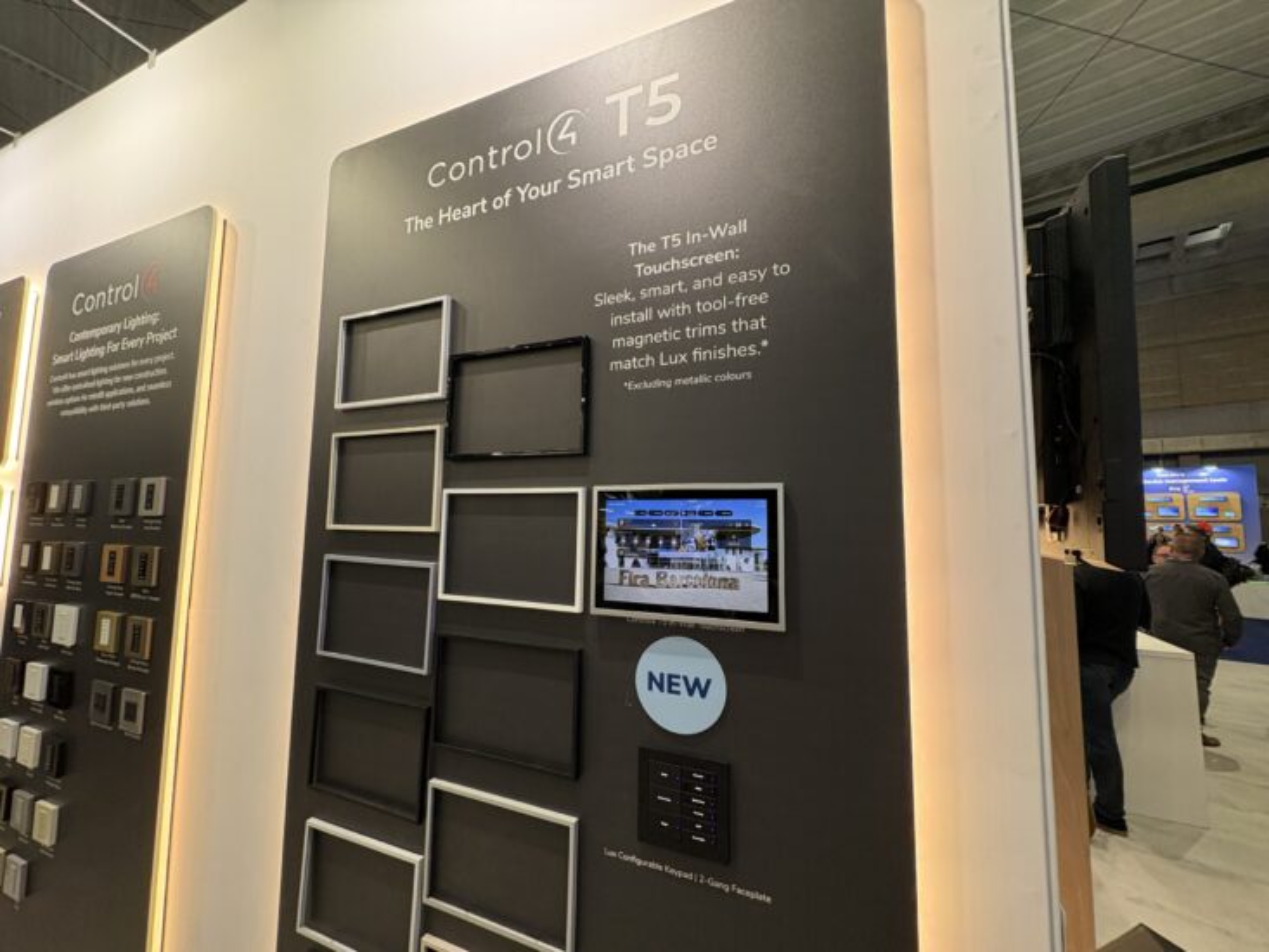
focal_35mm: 14
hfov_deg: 102.1
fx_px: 513
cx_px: 634
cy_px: 476
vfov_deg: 85.7
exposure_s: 1/50
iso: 250
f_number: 2.2
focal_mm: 2.22
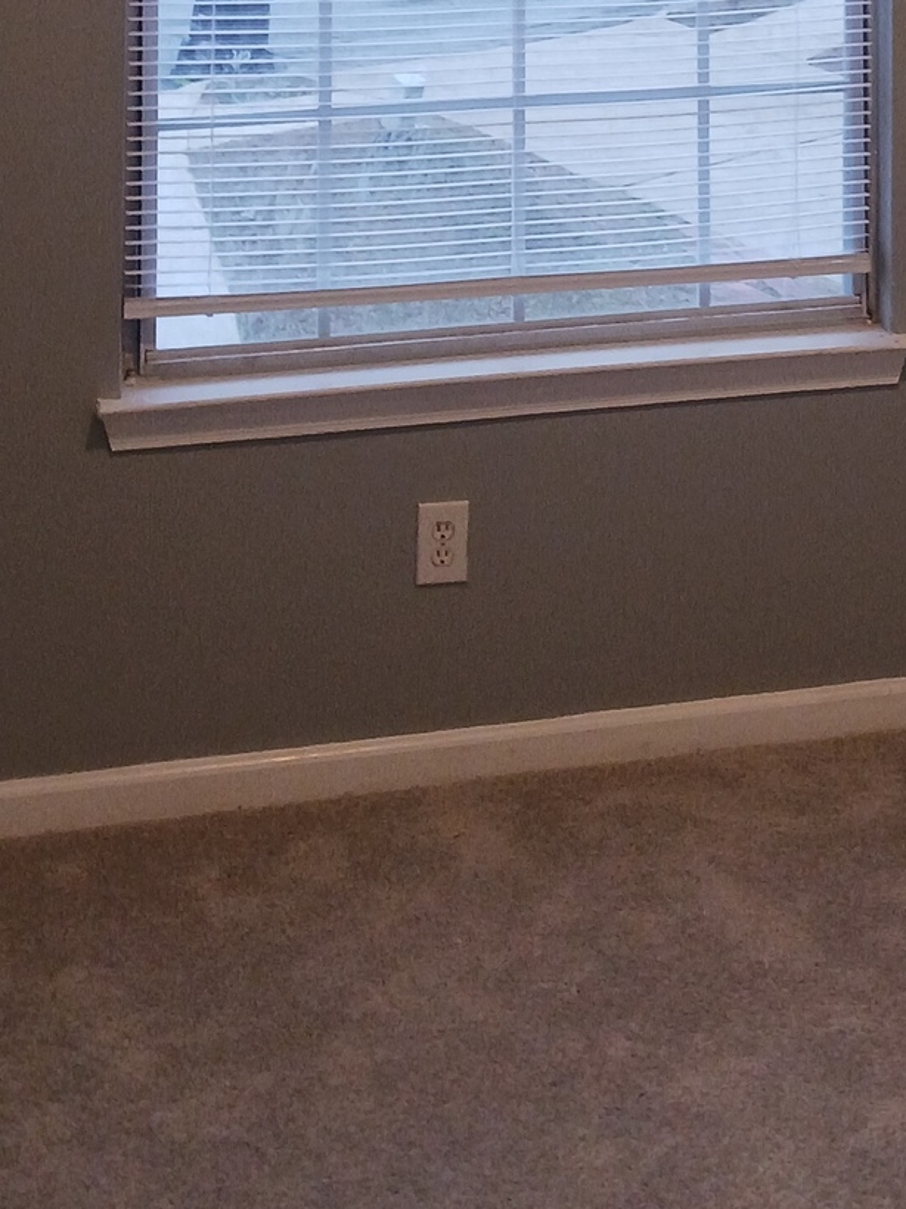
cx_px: 732
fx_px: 2653
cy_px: -319
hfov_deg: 19.2
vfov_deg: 23.1
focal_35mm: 76
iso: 250
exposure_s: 1/24
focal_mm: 4
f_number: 1.8
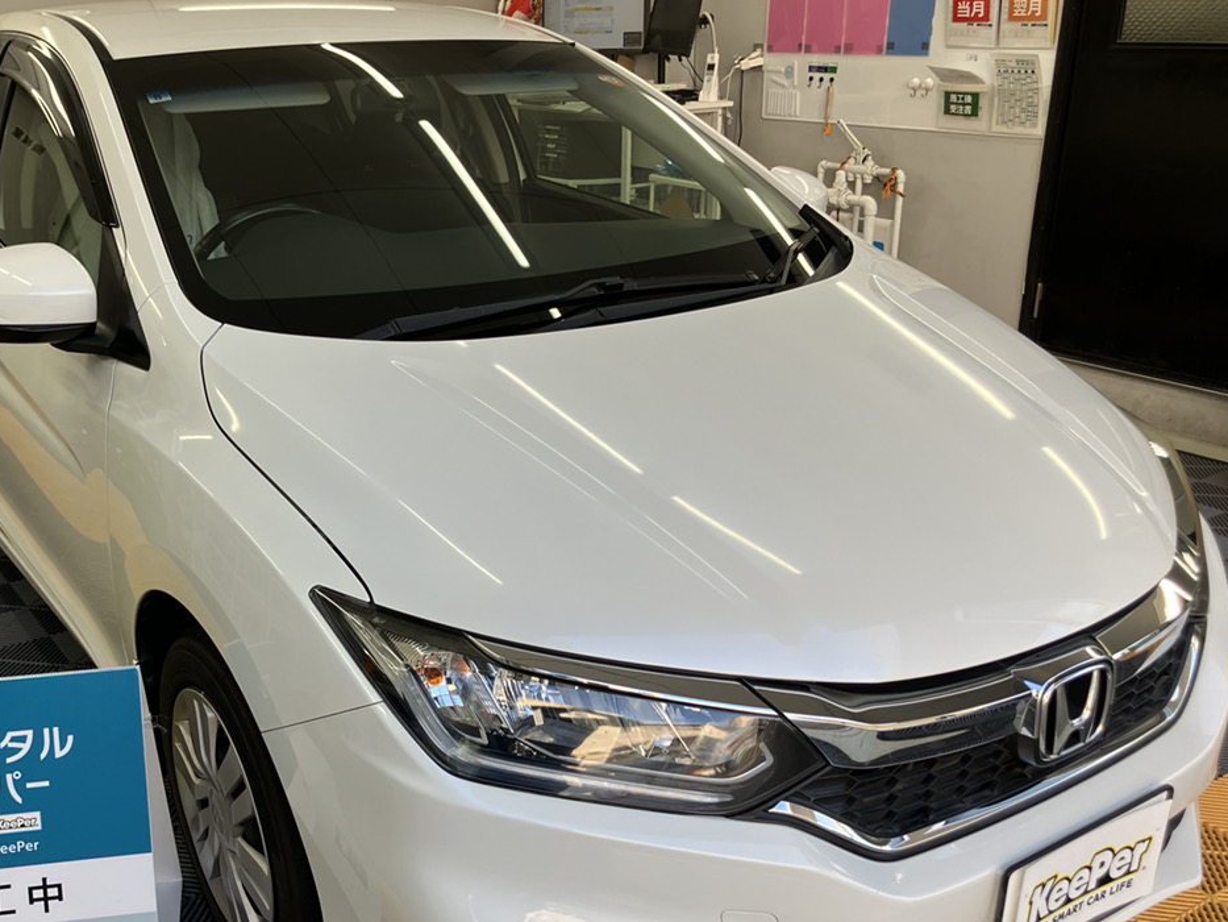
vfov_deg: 39.5
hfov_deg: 51.0
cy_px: 549
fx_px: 1277
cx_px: 491
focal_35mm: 36
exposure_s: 1/178
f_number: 1.8
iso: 25
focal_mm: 3.99
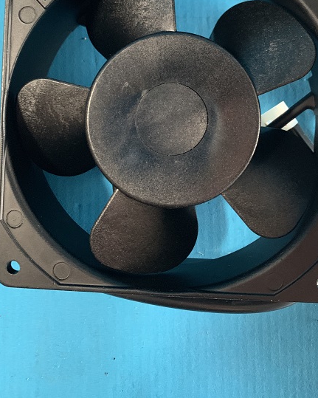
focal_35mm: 38
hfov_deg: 39.1
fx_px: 447
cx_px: 174
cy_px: 107
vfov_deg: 46.5
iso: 500
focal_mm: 4.25
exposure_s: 1/30
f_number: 1.8
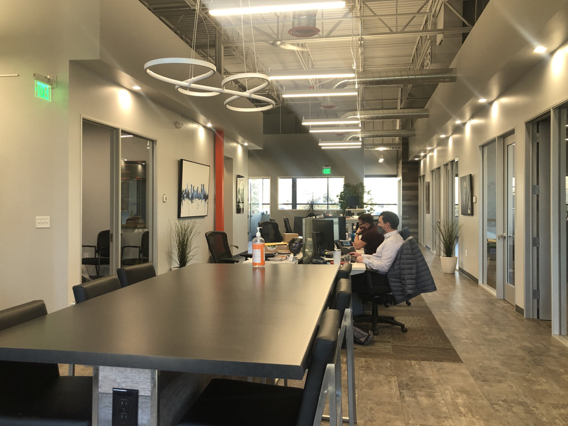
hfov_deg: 58.3
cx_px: 268
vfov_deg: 45.4
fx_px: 509
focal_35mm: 31
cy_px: 204
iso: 32
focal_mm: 4
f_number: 1.8
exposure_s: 1/24
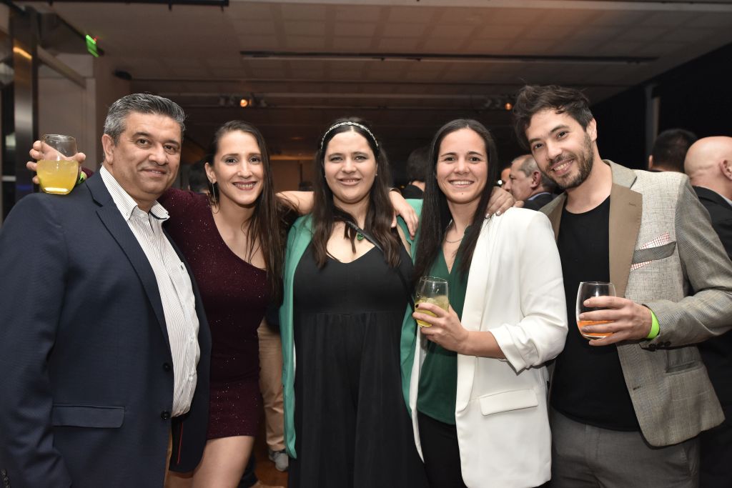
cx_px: 366
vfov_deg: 43.6
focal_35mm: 30
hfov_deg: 61.9
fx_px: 610
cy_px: 244
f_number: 3.2
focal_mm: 20
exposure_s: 1/80
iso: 1000
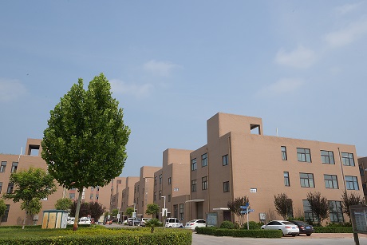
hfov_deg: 61.9
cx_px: 184
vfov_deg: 43.6
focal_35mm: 30
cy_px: 122
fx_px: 306
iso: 250
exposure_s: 1/160
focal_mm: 30
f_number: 20
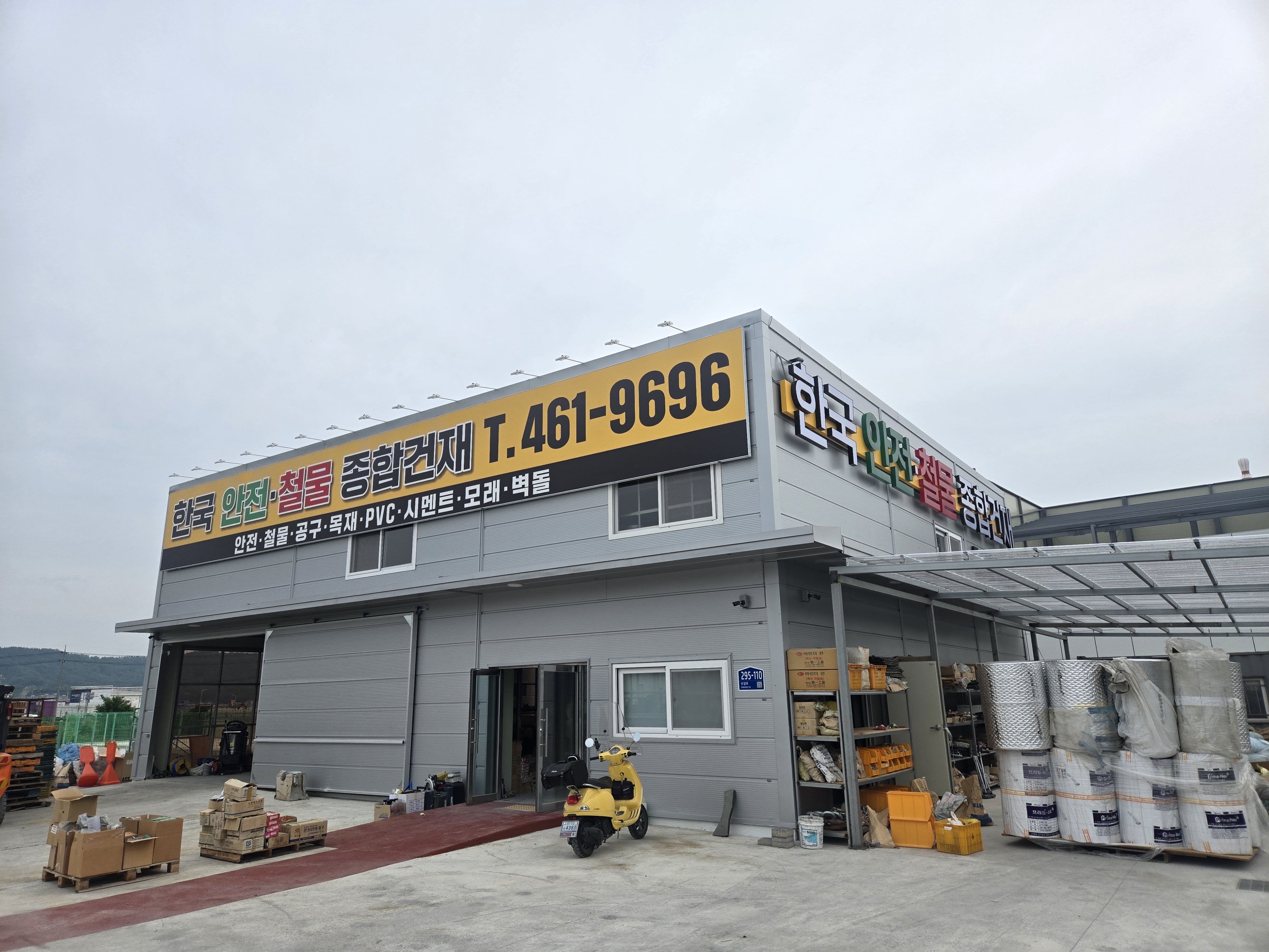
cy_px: 476
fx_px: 843
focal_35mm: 23
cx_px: 634
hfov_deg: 73.9
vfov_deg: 58.9
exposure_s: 1/2921
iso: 40
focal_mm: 5.4
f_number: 1.8
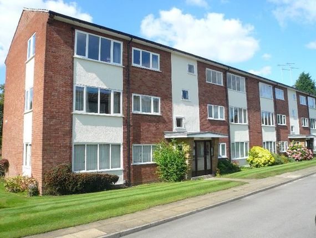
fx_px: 256
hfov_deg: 63.4
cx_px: 158
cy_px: 119
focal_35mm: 28
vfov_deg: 49.8
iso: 100
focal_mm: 4.6
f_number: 8
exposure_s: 1/125
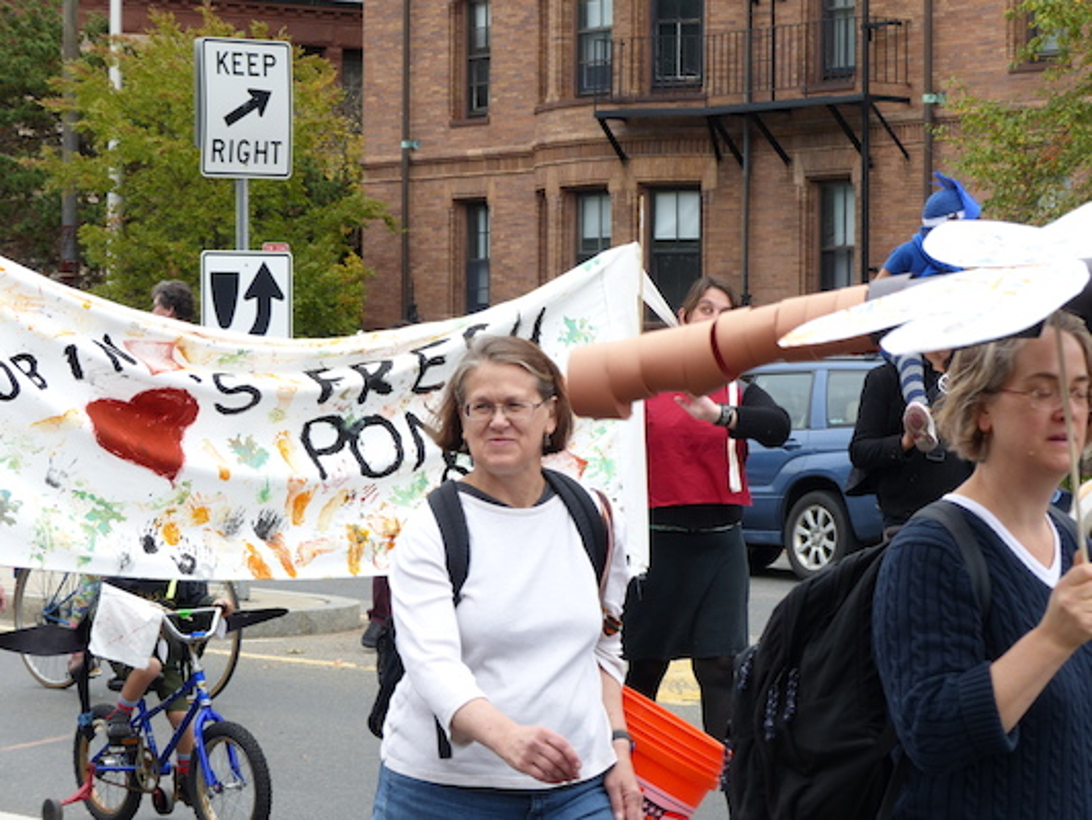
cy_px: 410
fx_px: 3282
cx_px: 546
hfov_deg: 18.9
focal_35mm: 104
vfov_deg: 14.2
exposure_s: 1/200
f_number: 4
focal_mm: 18.7
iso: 100
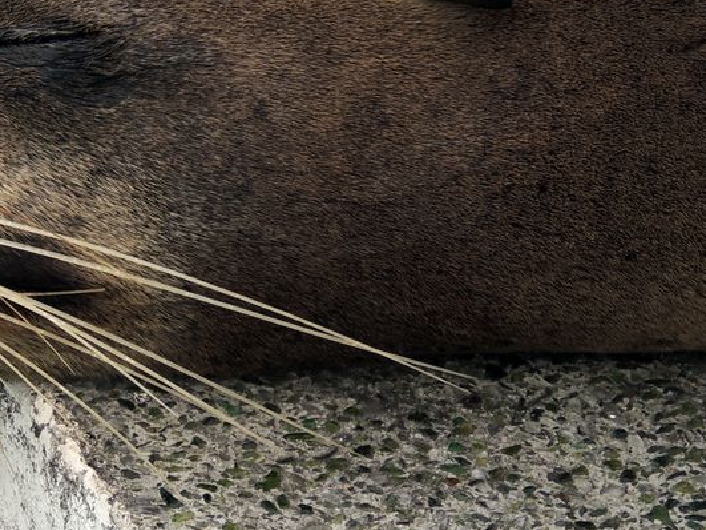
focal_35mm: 328
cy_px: 153
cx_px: 116
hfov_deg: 6.0
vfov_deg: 4.5
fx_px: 6688
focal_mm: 30.3
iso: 100
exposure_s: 1/125
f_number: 4.5
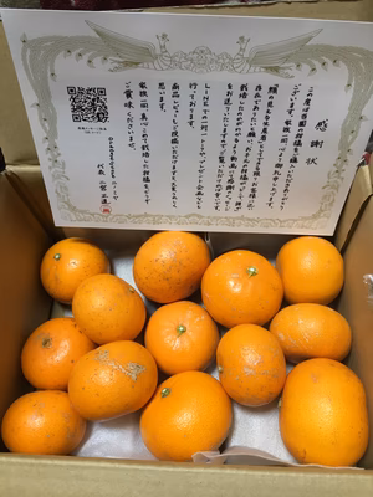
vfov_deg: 61.7
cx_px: 186
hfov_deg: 48.2
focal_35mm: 29
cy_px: 248
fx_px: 417
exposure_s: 1/30
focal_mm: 4.15
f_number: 2.2
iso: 64
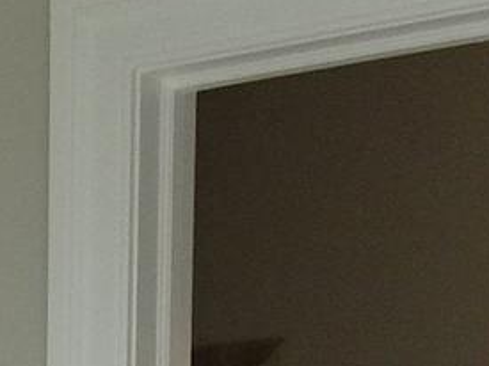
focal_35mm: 179
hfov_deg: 10.6
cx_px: -299
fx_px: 2528
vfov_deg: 7.2
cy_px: 1146
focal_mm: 4.1
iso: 200
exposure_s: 1/250
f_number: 3.5
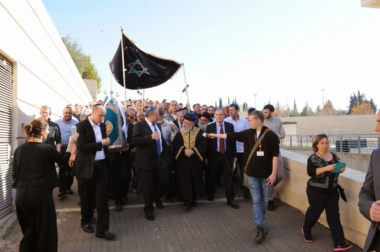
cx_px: 190
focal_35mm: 31
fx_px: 327
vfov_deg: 42.3
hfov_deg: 60.3
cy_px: 126
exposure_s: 1/100
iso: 640
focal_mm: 31
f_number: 18
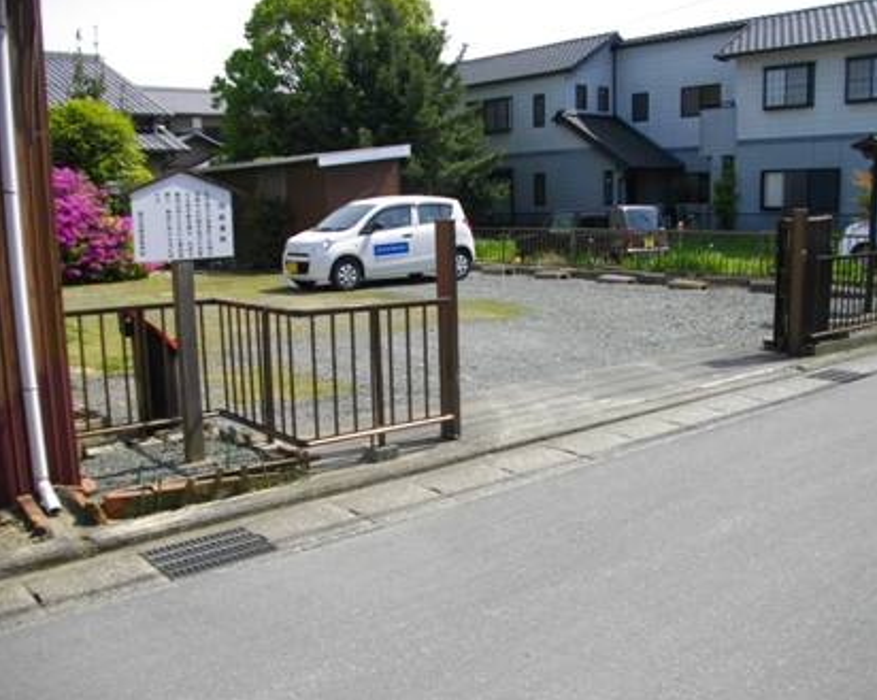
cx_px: 475
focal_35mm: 34
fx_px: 882
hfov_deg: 52.8
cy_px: 349
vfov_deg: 43.3
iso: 100
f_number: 2.9
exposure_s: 1/1000
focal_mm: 5.7
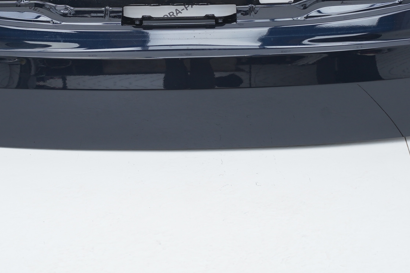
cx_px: 185
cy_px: 63
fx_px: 1127
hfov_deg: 20.6
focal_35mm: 99
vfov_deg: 13.8
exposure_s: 1/125
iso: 640
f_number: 5.6
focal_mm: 56
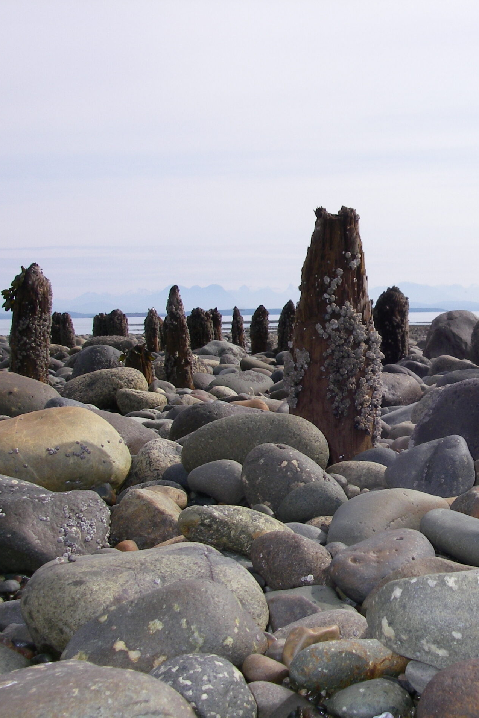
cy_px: 360
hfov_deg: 24.6
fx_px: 1058
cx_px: 453
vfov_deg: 37.5
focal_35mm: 53
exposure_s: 1/200
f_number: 6.6
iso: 64
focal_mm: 6.3
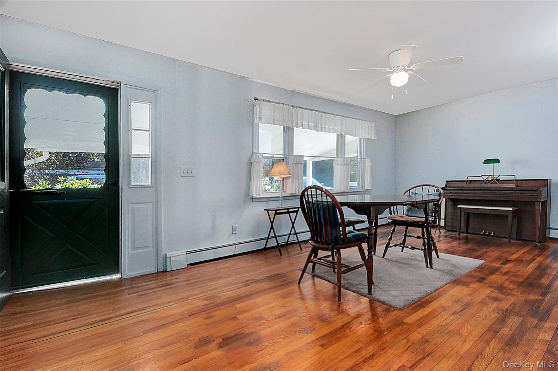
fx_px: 232
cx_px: 279
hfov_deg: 100.4
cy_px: 186
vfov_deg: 77.2
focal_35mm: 15
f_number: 14
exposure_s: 1/20
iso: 200
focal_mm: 10
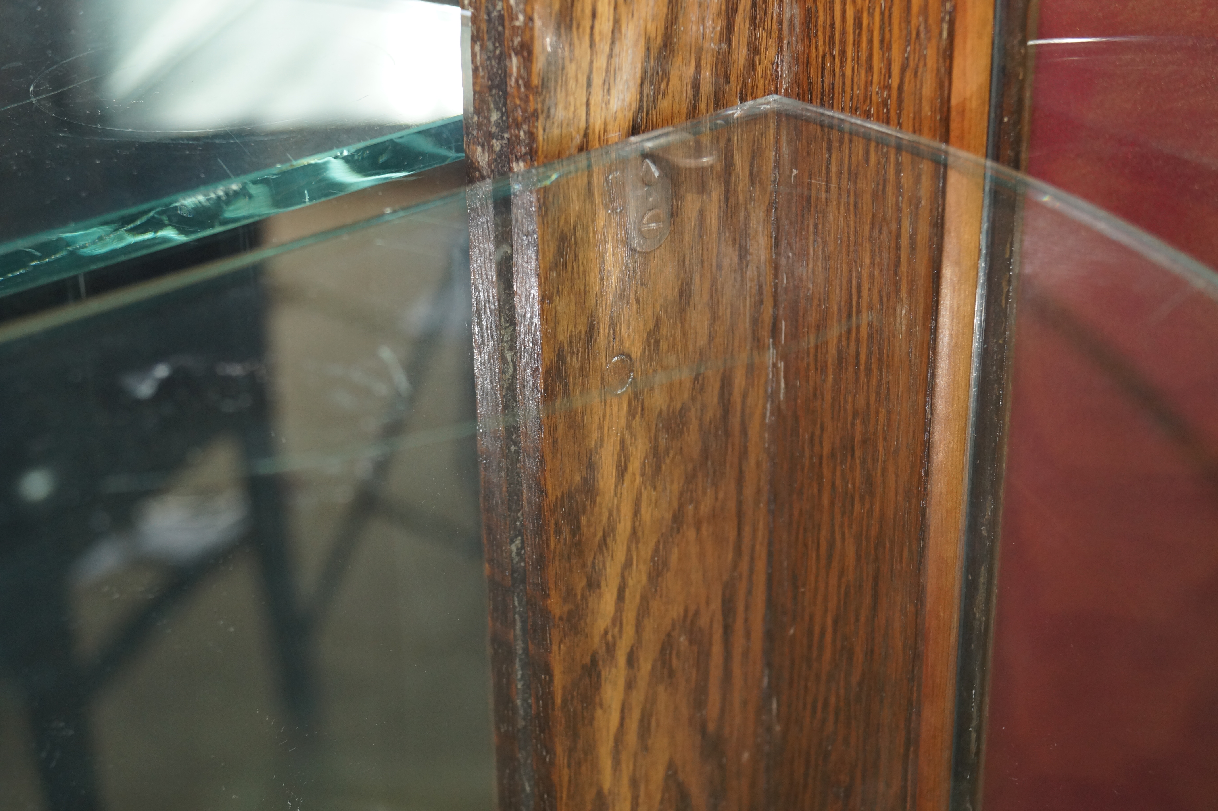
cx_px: 609
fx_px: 2029
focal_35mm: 60
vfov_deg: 22.6
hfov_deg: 33.4
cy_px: 406
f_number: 5.6
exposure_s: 1/100
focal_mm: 40
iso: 640
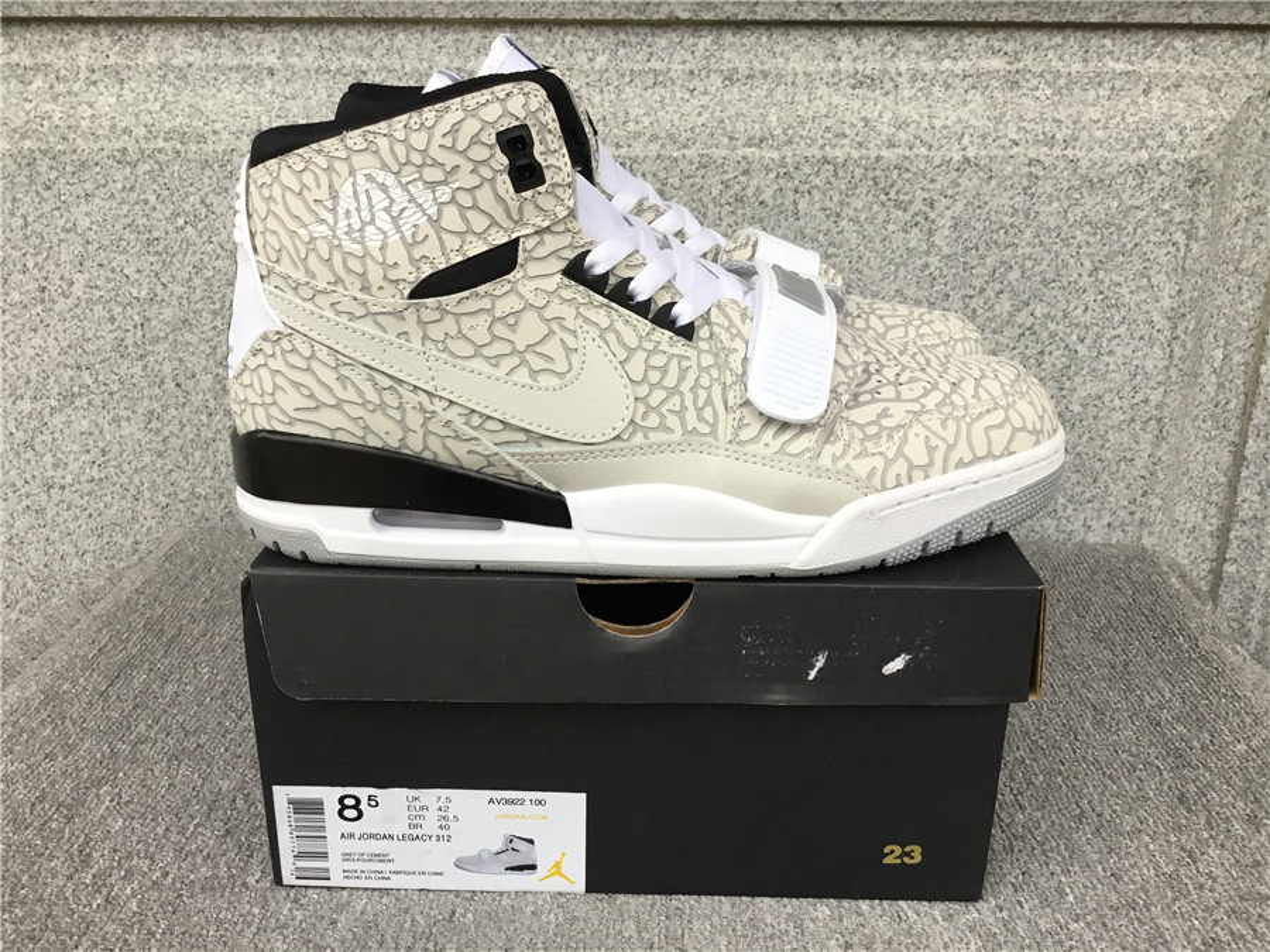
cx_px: 635
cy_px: 476
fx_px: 1137
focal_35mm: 31
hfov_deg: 58.4
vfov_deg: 45.4
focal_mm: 3.3
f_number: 2.4
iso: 32
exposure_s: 1/33
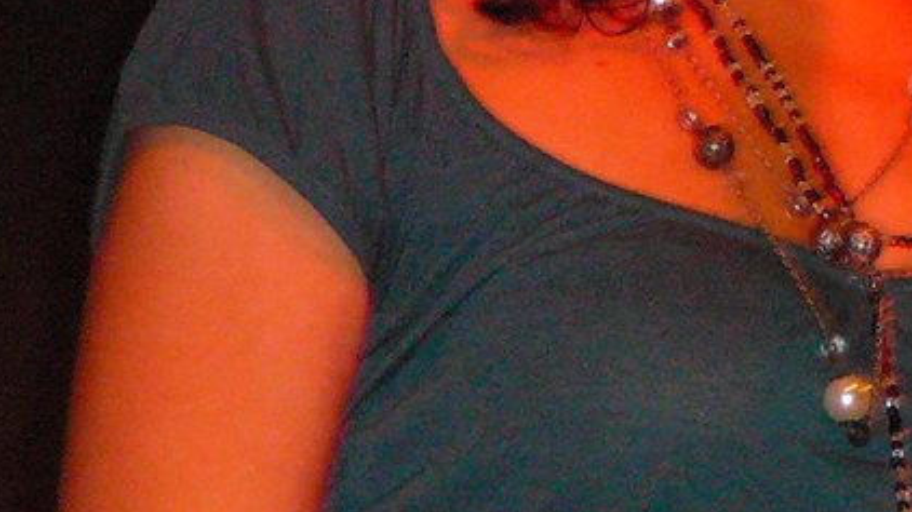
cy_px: -22
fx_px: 8944
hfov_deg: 5.8
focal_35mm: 370
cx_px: 1022
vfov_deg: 3.3
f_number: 3.9
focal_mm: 16.6
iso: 400
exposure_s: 1/30
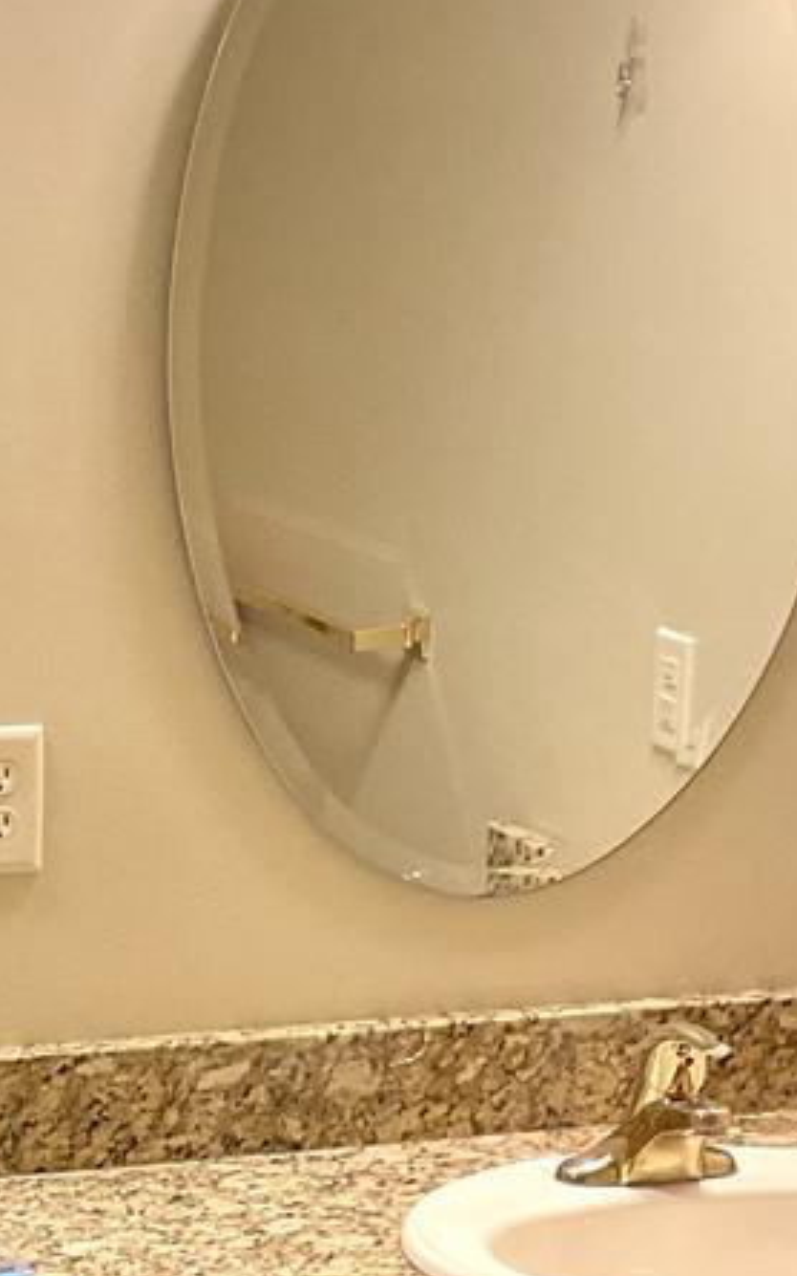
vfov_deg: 19.6
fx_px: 3685
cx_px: -57
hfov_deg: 12.2
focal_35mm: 106
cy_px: 883
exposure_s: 1/60
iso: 64
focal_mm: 3
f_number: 1.8
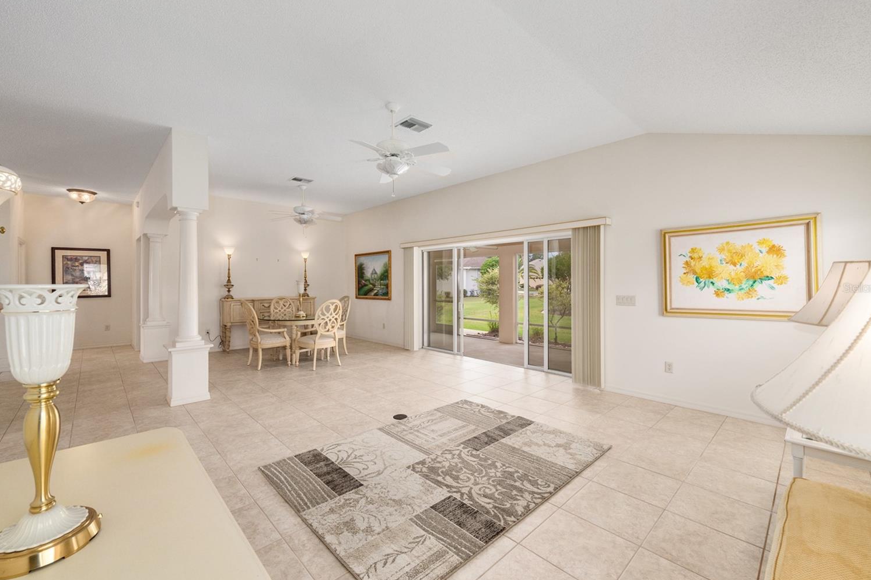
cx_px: 429
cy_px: 287
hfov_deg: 100.4
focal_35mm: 15
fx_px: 363
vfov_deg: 77.3
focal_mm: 14
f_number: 8
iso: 500
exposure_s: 1/50
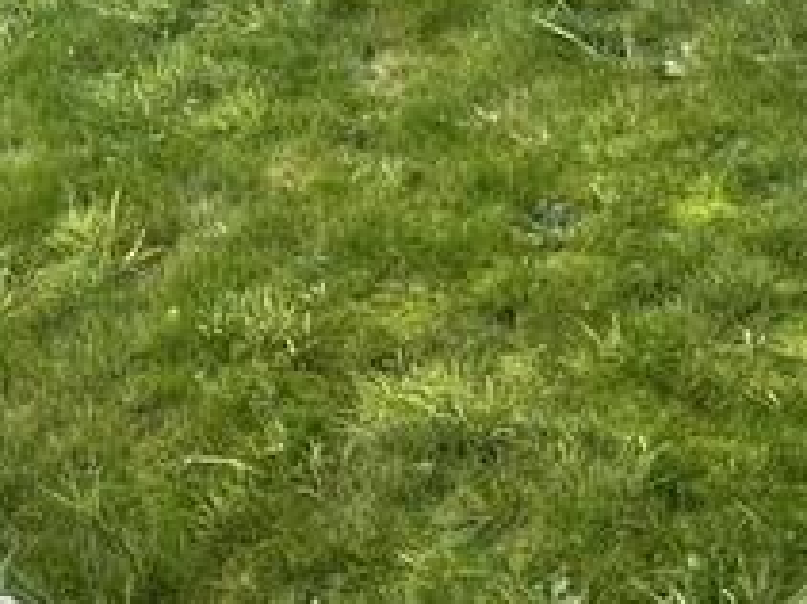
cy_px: -115
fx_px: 1584
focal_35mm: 68
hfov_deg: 22.6
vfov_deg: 20.3
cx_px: -451
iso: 64
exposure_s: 1/99
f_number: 2.2
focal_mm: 2.22
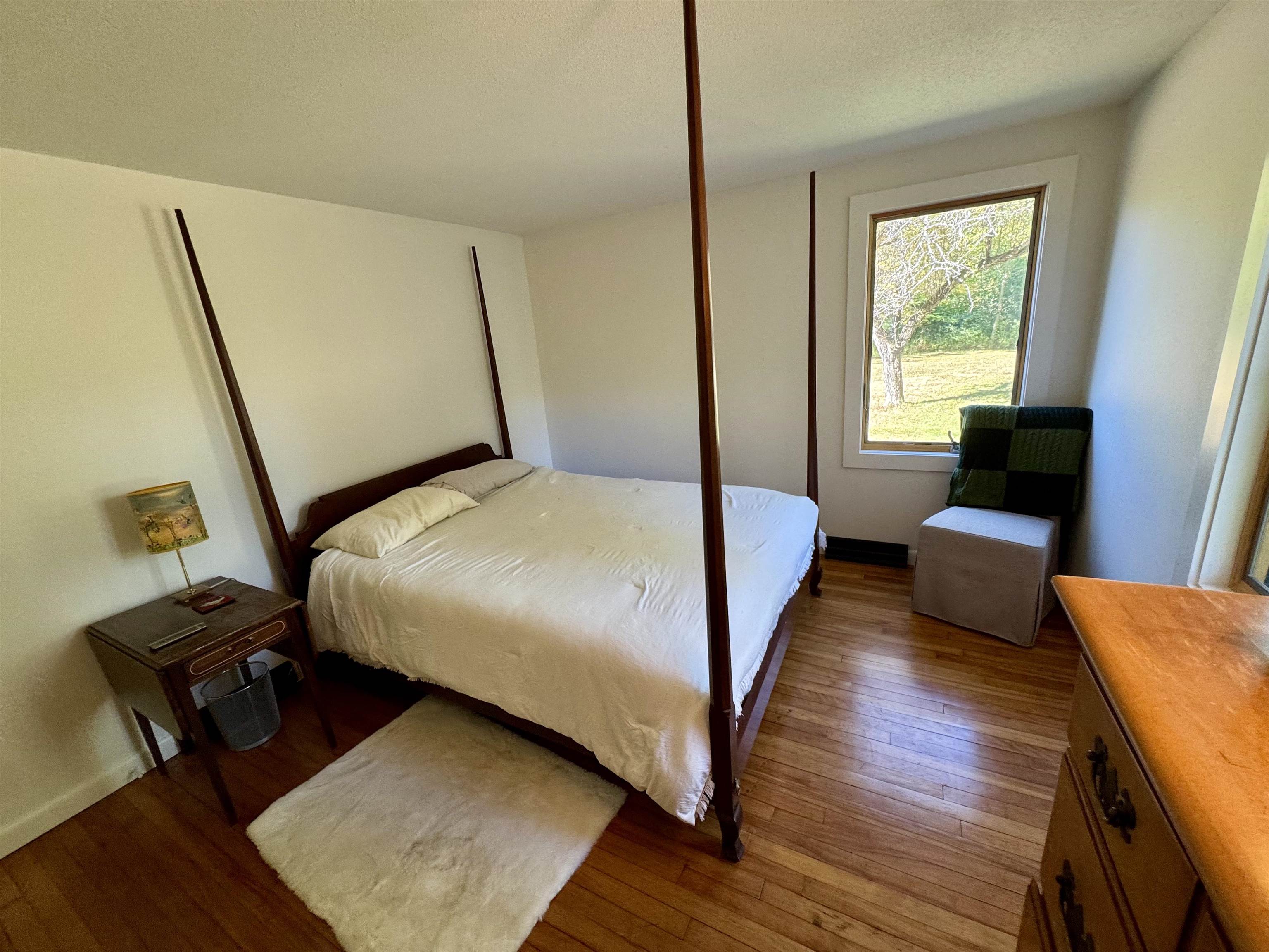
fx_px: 513
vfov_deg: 85.7
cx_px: 634
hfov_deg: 102.1
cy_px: 476
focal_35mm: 14
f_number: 2.2
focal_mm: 2.22
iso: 160
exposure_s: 1/120
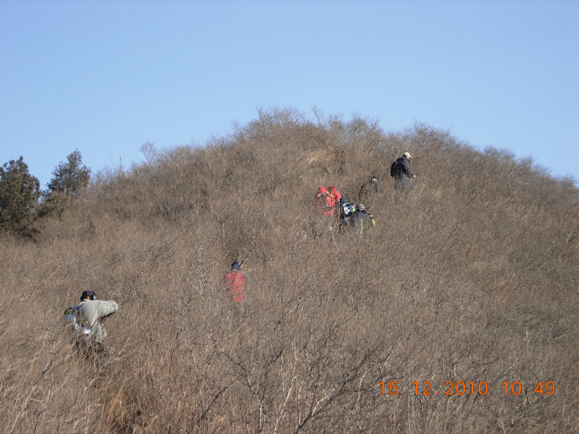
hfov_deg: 19.1
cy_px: 217
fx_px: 1723
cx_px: 290
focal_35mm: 103
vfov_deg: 14.4
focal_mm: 21.5
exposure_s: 1/279
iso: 50
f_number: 5.2
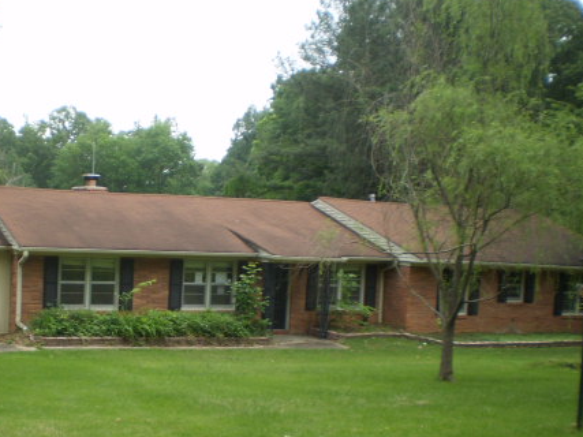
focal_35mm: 54
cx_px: 177
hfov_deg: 35.1
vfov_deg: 26.8
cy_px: 307
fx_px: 909
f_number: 3.1
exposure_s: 1/320
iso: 64
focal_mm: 6.3
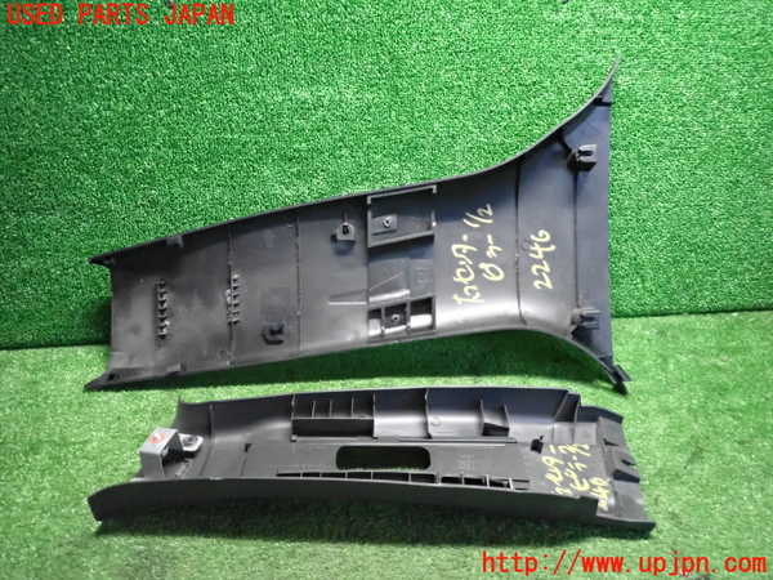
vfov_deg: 54.9
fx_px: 558
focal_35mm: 25
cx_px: 386
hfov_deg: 69.4
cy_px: 290
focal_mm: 4.5
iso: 3200
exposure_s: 1/100
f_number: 2
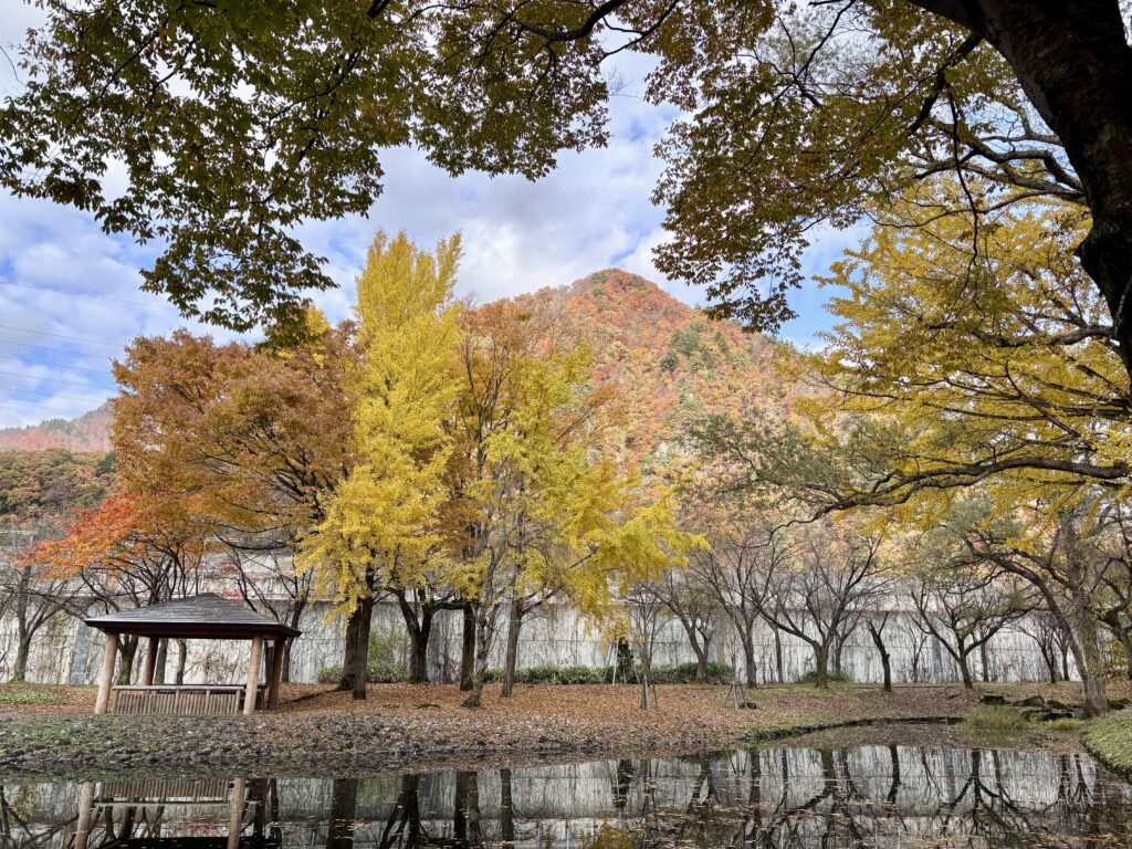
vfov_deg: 53.1
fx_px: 850
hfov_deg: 67.3
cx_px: 566
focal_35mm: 26
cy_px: 424
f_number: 1.6
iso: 50
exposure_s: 1/1164
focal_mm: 5.96
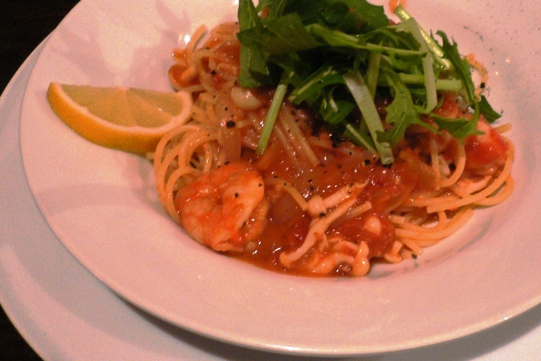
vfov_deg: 29.8
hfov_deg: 43.5
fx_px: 676
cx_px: 314
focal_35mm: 45
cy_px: 156
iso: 200
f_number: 2.8
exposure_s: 1/8
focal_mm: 5.8
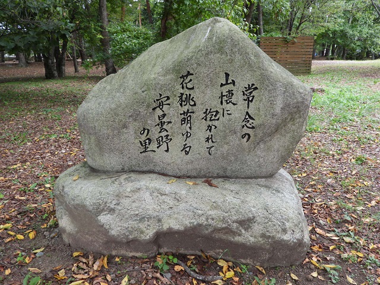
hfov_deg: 63.4
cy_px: 142
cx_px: 190
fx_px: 307
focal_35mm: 28
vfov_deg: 49.7
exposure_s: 1/125
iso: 100
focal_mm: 5
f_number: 2.8
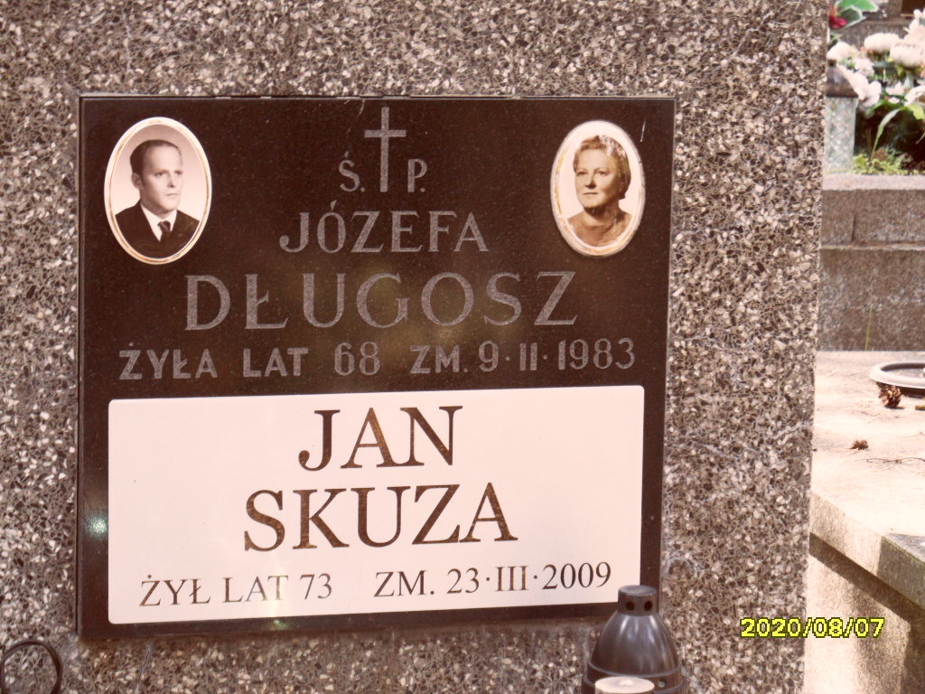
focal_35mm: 120
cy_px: 347
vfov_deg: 12.3
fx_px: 3207
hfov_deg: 16.4
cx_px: 462
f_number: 4.4
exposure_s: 1/60
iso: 200
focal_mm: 20
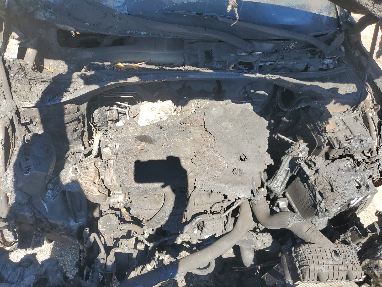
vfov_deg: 53.1
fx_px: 287
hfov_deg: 67.3
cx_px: 191
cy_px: 144
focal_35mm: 26
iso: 50
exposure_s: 1/667
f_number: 1.5
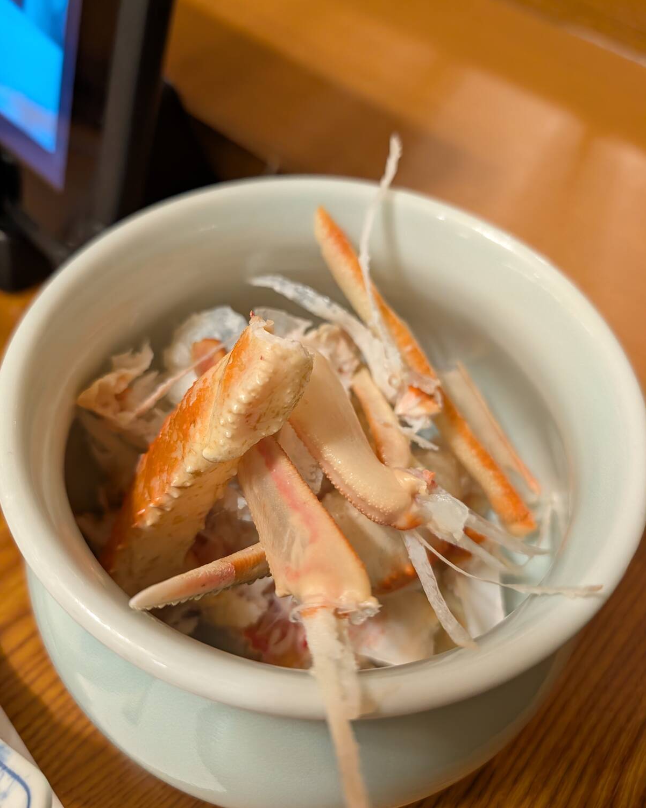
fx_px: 598
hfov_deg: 56.8
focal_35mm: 25
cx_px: 323
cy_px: 412
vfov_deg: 68.1
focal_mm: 6.9
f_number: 1.68
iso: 770
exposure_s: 1/120
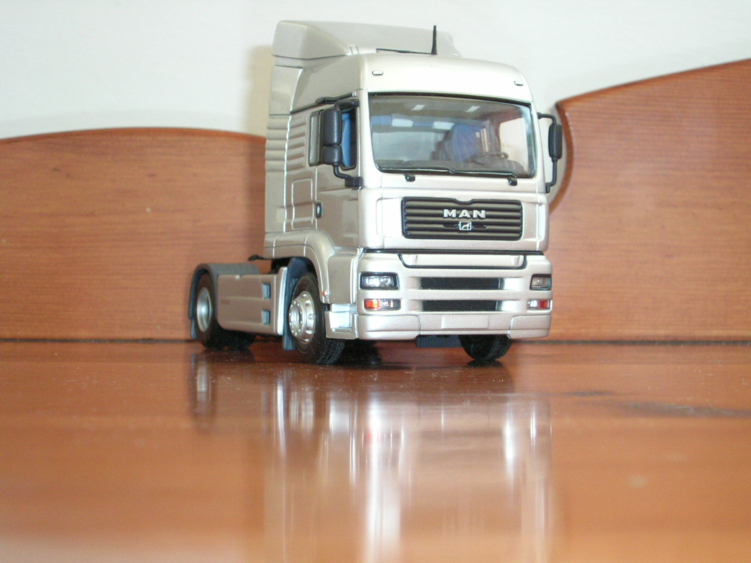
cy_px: 282
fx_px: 1497
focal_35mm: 69
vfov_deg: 21.3
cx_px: 376
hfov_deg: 28.2
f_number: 3.7
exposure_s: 1/4.9
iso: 200
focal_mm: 10.5
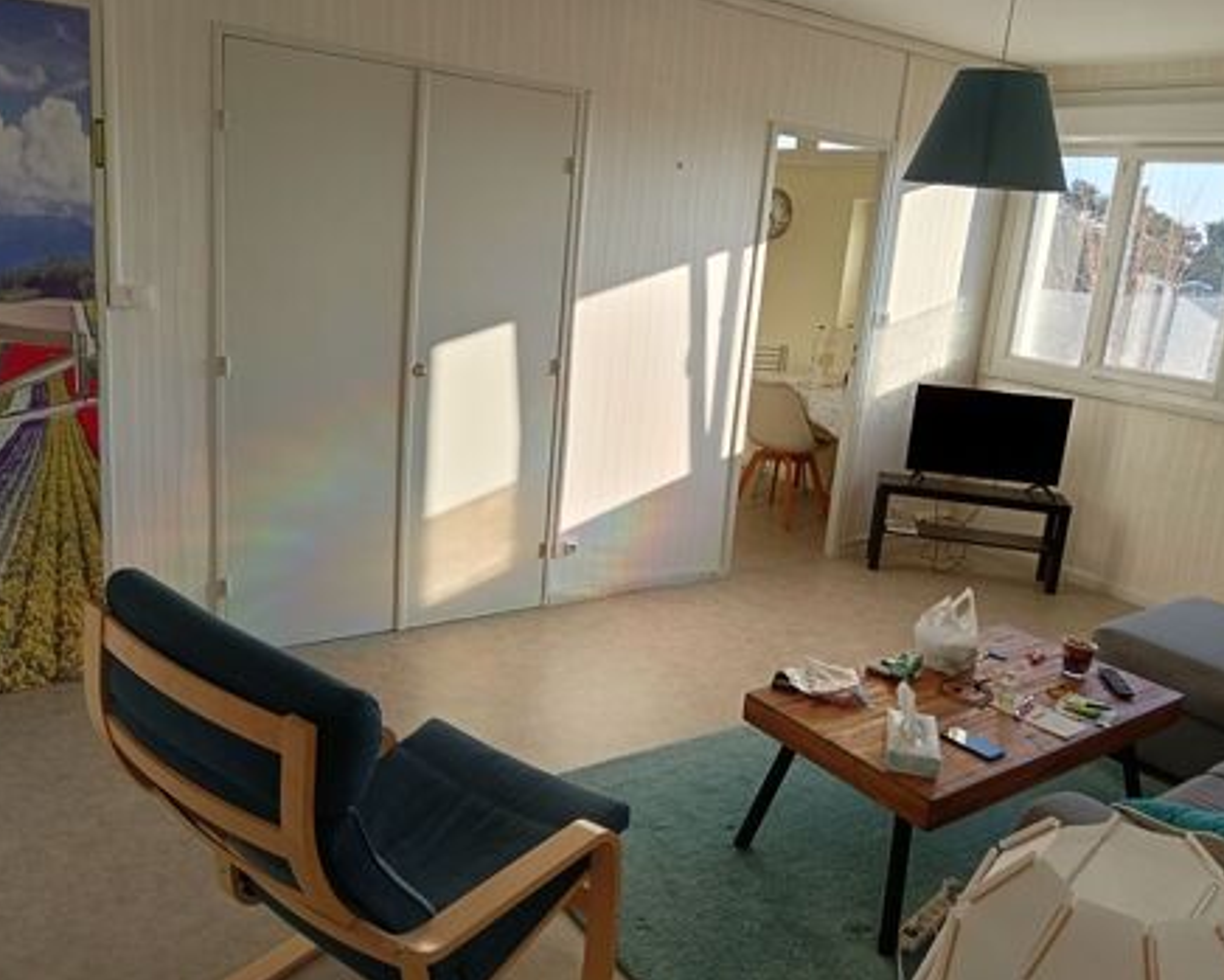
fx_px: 1051
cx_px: 629
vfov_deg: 50.0
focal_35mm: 29
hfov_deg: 60.4
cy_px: 480
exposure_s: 1/123
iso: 100
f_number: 1.9
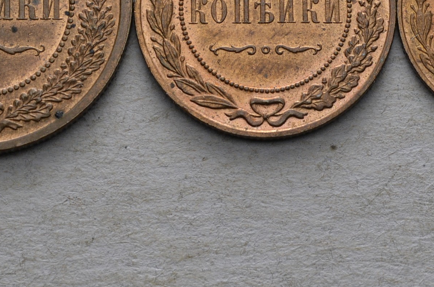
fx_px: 2034
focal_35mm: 169
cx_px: 240
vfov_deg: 8.1
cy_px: 21
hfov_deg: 12.2
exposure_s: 1/250
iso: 400
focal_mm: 55
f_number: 14
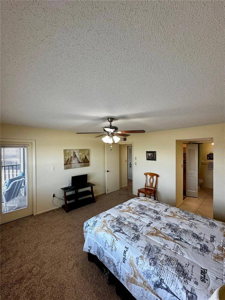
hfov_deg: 85.7
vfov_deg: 102.1
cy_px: 150
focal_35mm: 14
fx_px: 121
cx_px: 112
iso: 80
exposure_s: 1/120
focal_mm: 2.22
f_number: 2.2
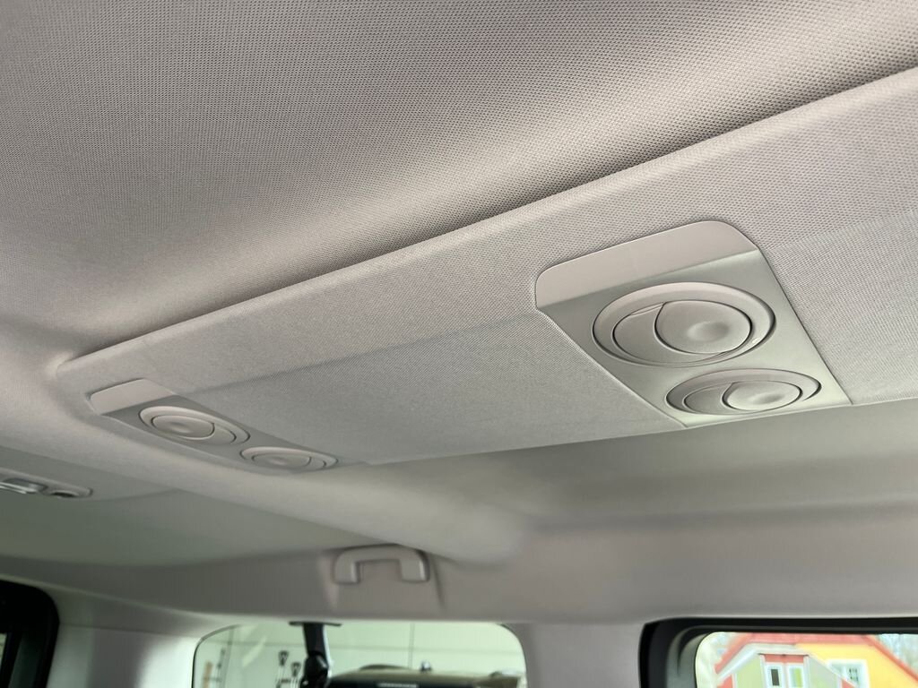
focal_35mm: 26
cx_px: 459
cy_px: 344
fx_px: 690
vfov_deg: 53.1
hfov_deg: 67.3
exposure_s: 1/121
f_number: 1.6
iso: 100
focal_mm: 5.1
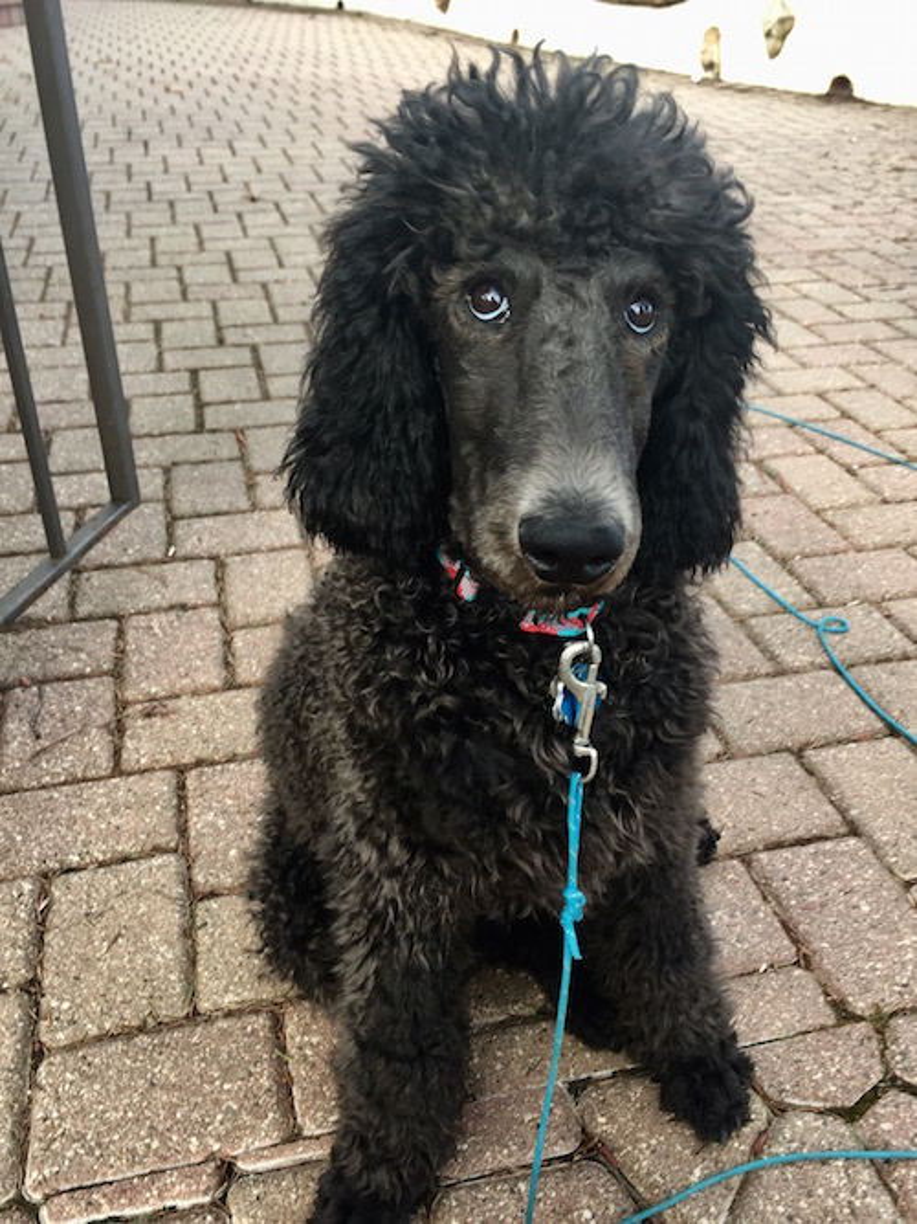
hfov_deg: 48.2
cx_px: 458
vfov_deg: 61.7
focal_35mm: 29
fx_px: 1025
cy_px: 612
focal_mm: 4.15
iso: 32
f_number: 2.2
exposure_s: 1/40
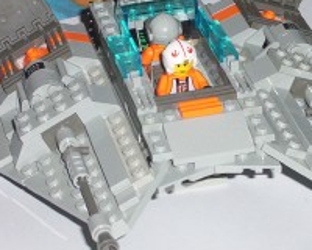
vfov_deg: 7.9
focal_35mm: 196
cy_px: 97
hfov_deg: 9.8
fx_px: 1810
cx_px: 207
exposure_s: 1/108
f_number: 4.07
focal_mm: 13.24
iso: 140
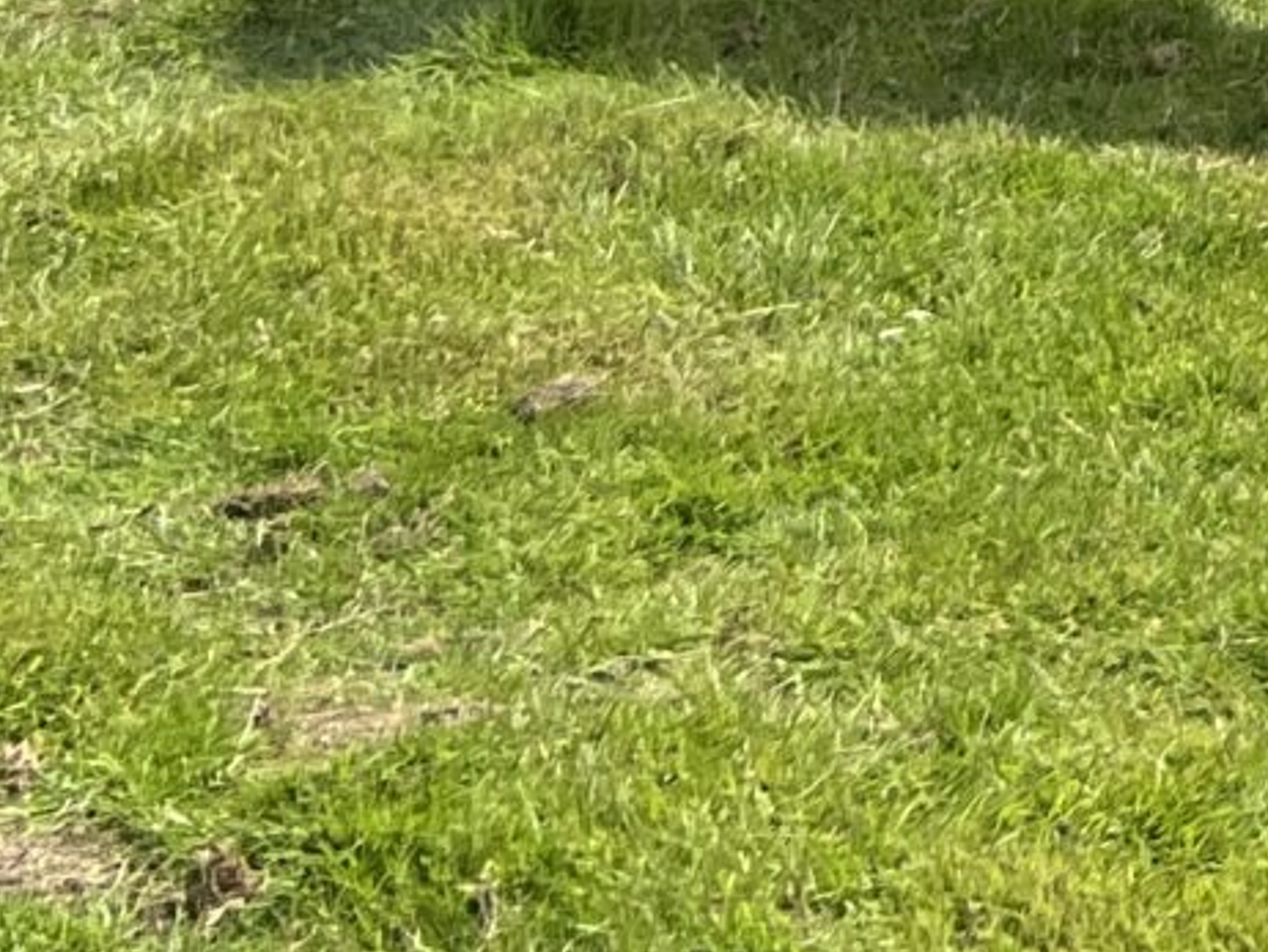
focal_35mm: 144
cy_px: -1676
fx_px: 5278
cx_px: 2613
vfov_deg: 8.9
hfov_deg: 12.0
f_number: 1.5
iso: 50
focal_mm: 5.7
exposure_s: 1/6993
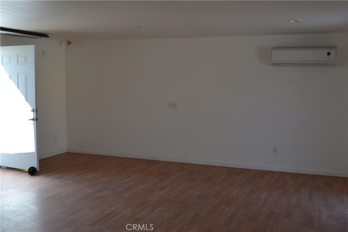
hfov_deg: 49.5
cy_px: 116
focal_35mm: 39
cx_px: 174
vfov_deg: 34.2
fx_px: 377
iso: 250
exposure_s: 1/125
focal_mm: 26
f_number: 5.6
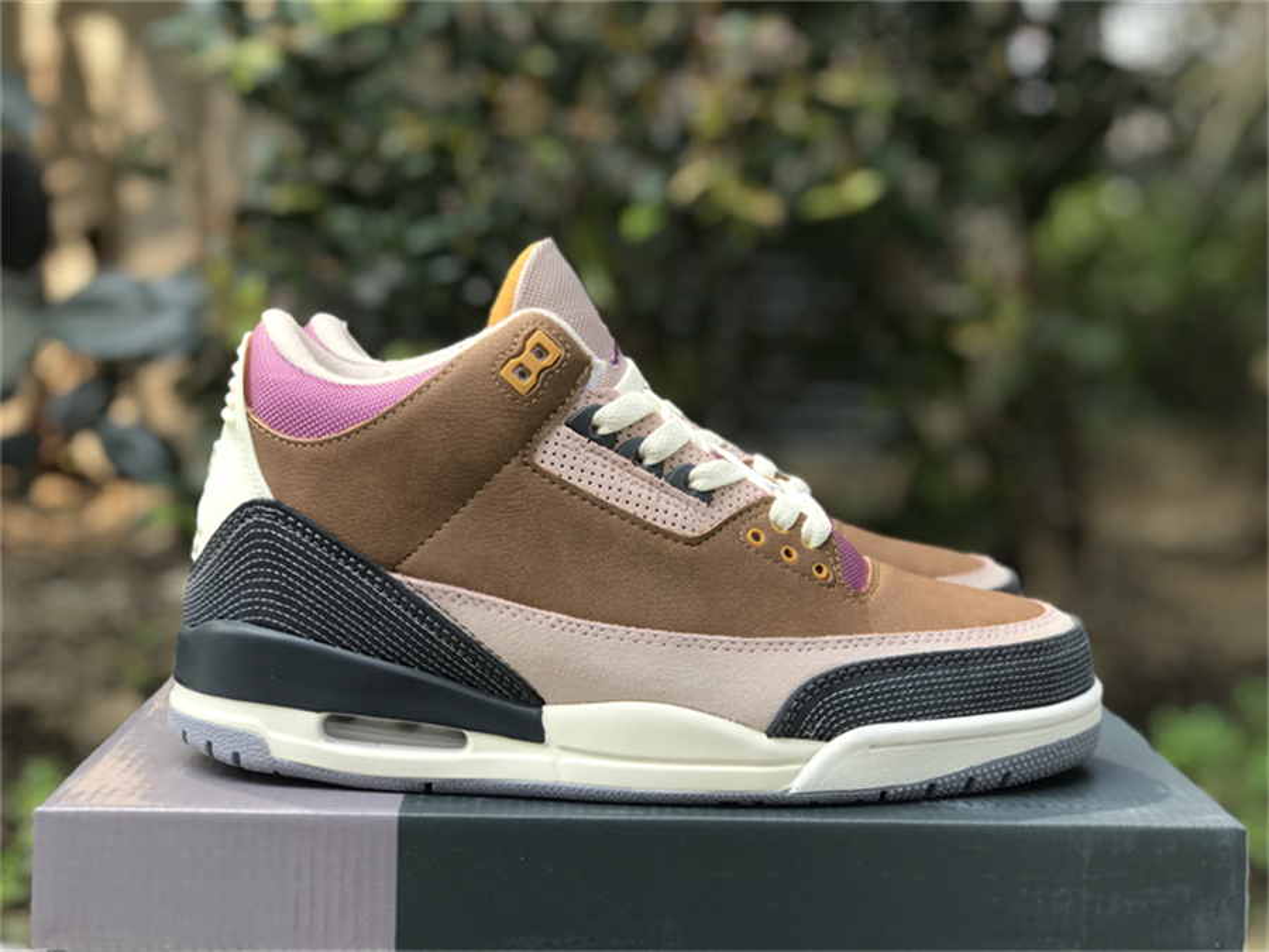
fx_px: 2090
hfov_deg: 33.8
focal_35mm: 57
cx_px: 634
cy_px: 476
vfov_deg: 25.7
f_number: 2.8
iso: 20
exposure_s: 1/153
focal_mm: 6.6
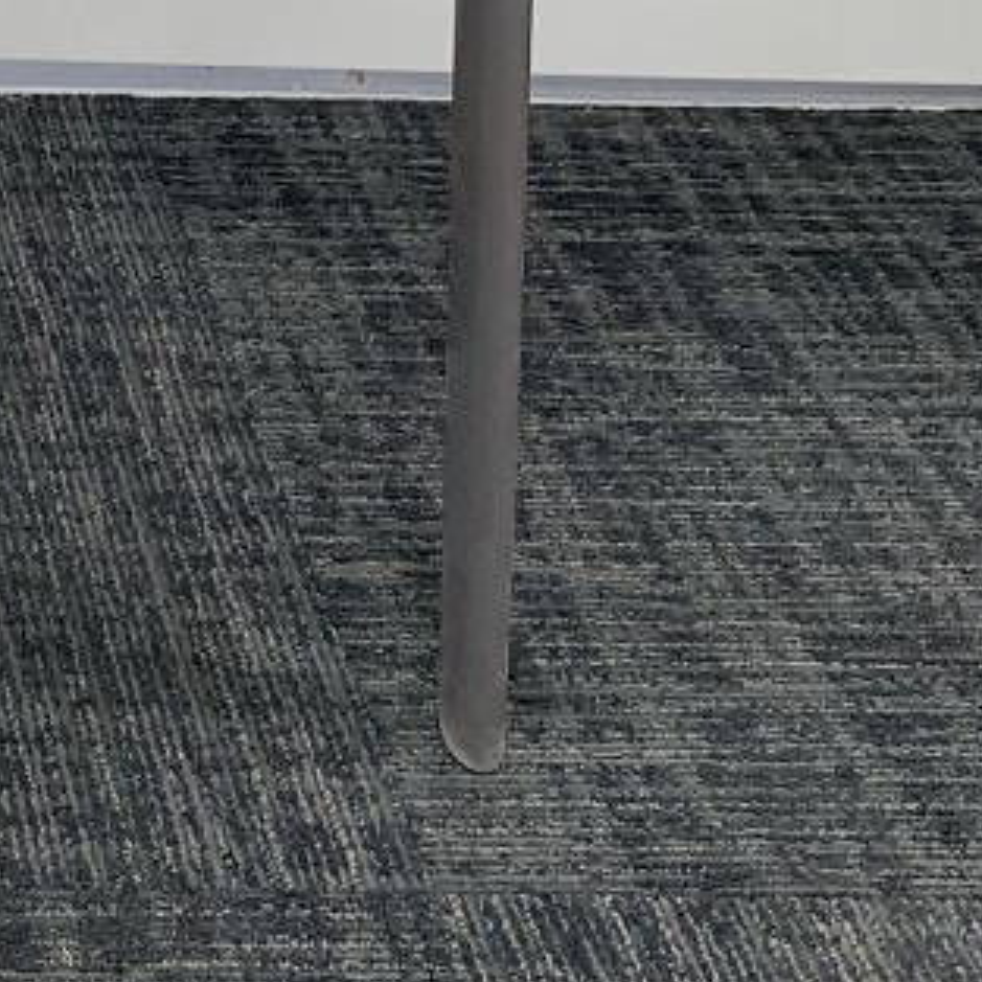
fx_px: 3145
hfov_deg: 16.3
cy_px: -177
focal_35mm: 98
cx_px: -474
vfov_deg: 17.0
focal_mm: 4.25
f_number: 1.8
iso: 80
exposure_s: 1/44
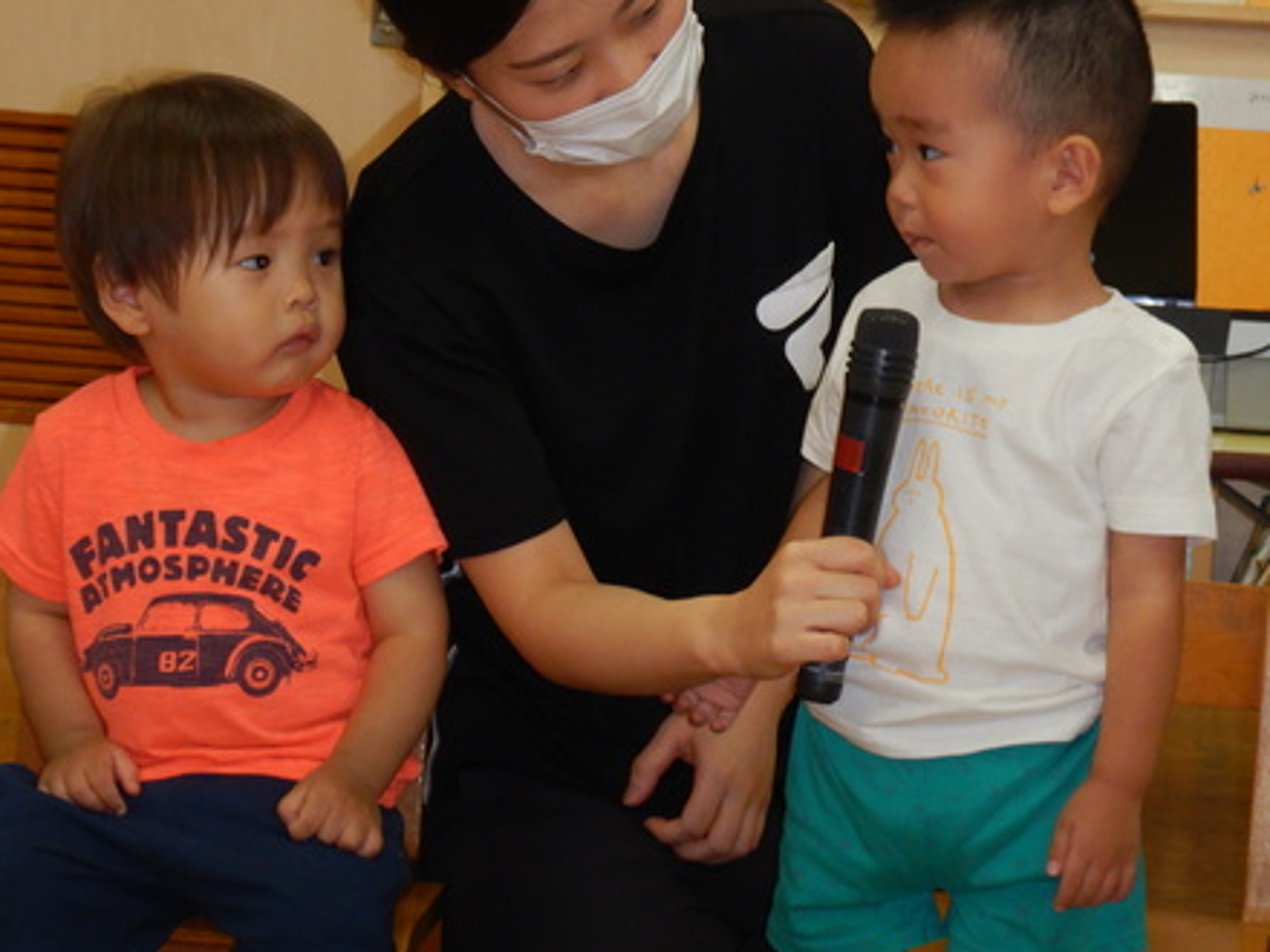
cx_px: 771
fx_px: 5503
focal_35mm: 150
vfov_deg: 9.9
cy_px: 352
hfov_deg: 13.2
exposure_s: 1/60
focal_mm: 19.7
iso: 320
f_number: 4.8
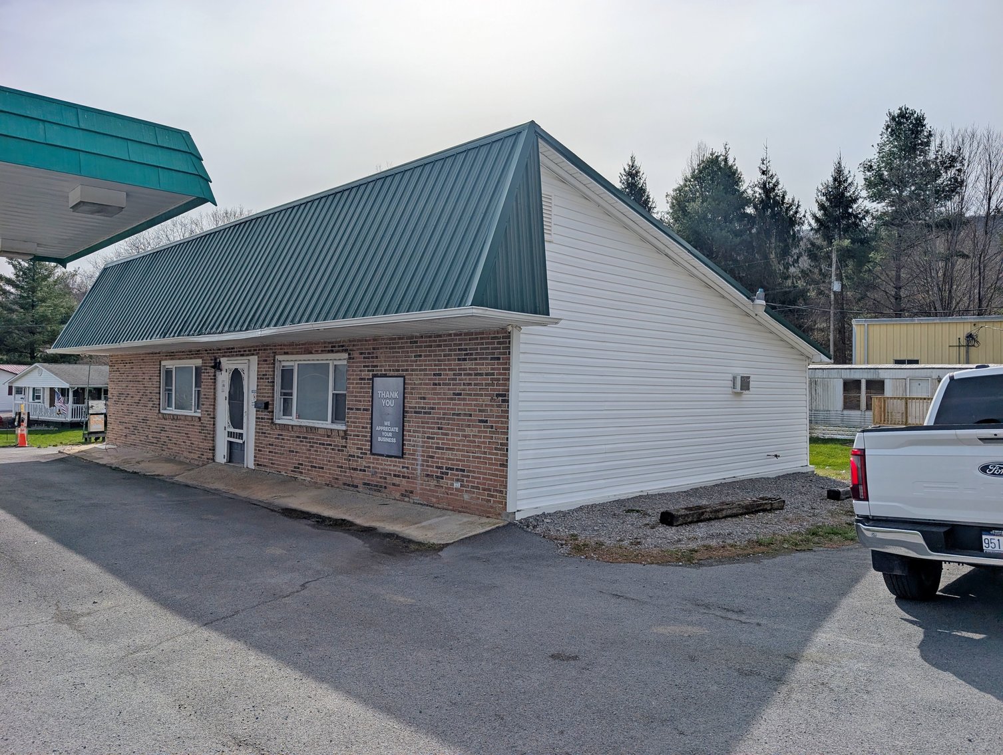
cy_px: 378
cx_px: 502
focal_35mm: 24
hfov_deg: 71.5
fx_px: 696
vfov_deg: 56.9
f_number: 1.68
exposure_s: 1/3058
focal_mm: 6.9
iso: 19
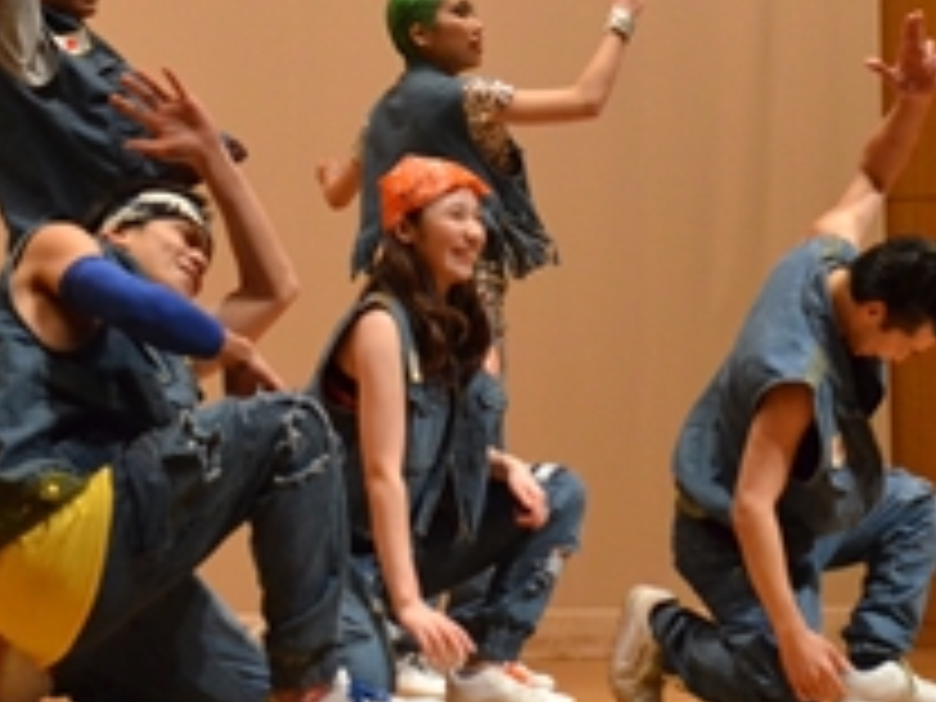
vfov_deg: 14.2
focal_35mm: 104
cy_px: 173
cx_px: 428
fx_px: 2812
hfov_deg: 18.9
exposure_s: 1/400
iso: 3200
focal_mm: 30
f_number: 5
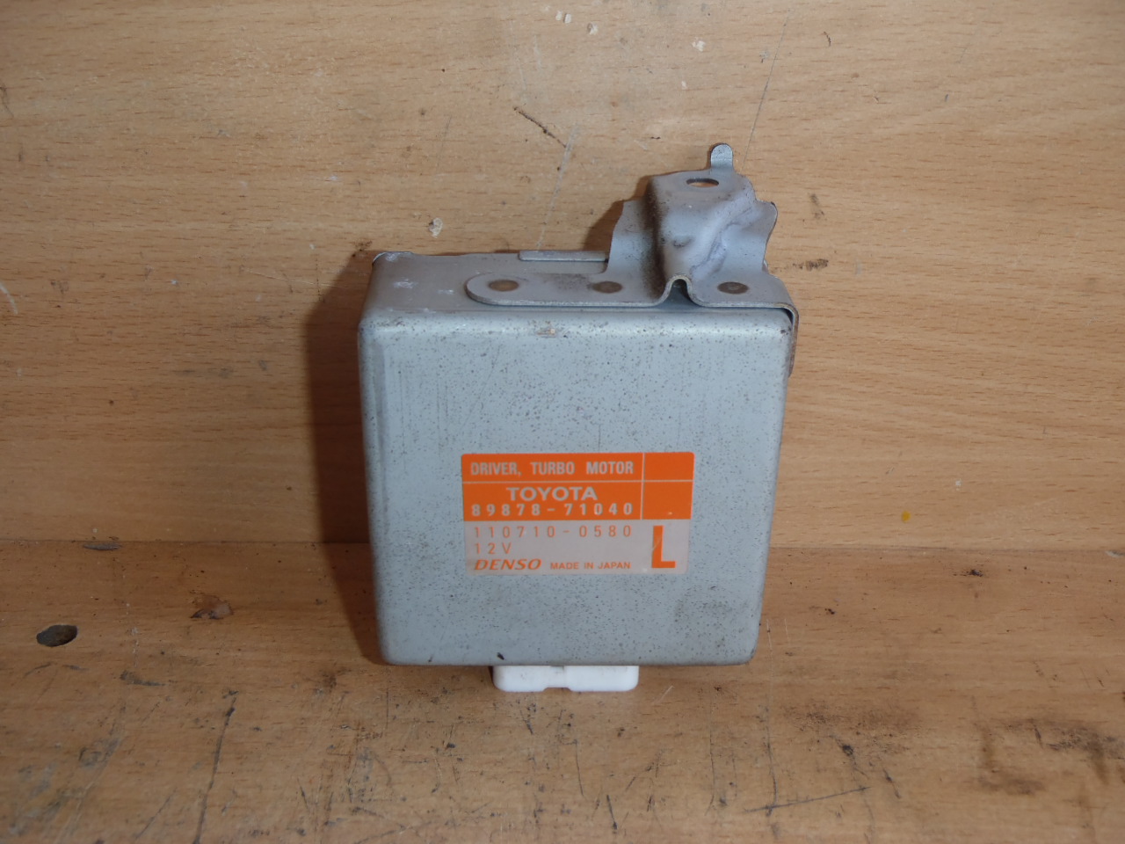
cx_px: 562
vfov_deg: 37.7
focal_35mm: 38
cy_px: 422
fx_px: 1235
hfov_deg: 49.0
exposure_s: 1/40
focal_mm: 6.83
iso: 100
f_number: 4.6
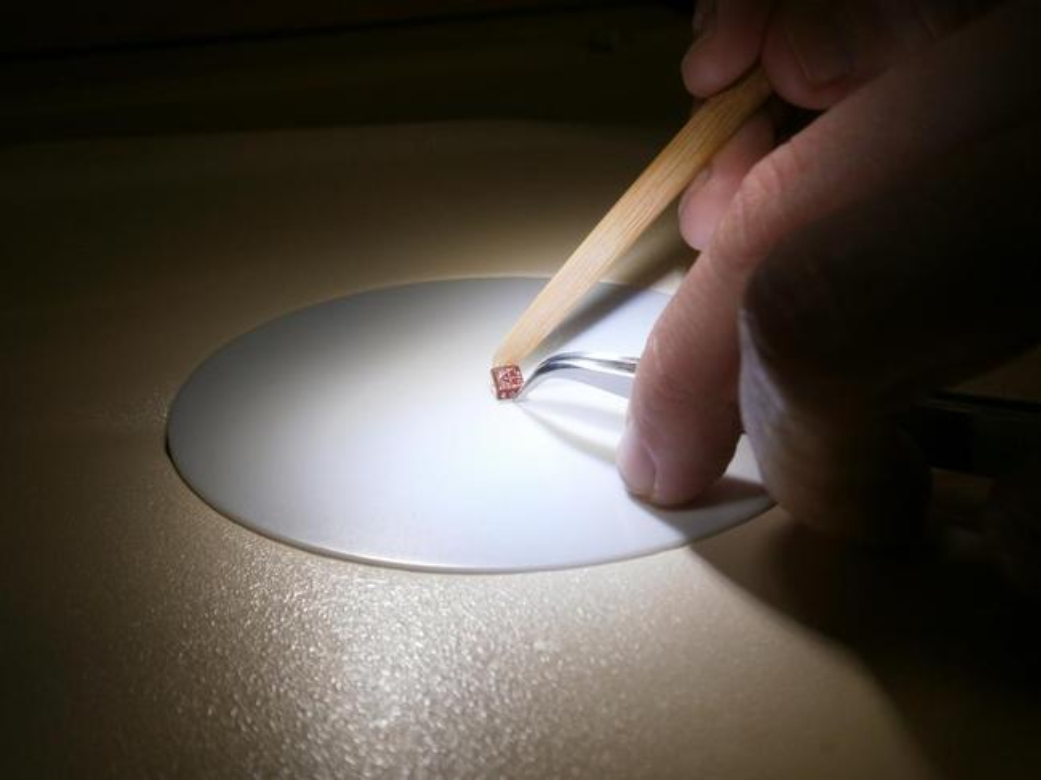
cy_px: 390
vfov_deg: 30.9
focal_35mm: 47
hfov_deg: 40.4
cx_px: 520
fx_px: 1413
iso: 80
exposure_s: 1/320
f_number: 3.4
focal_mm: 8.3
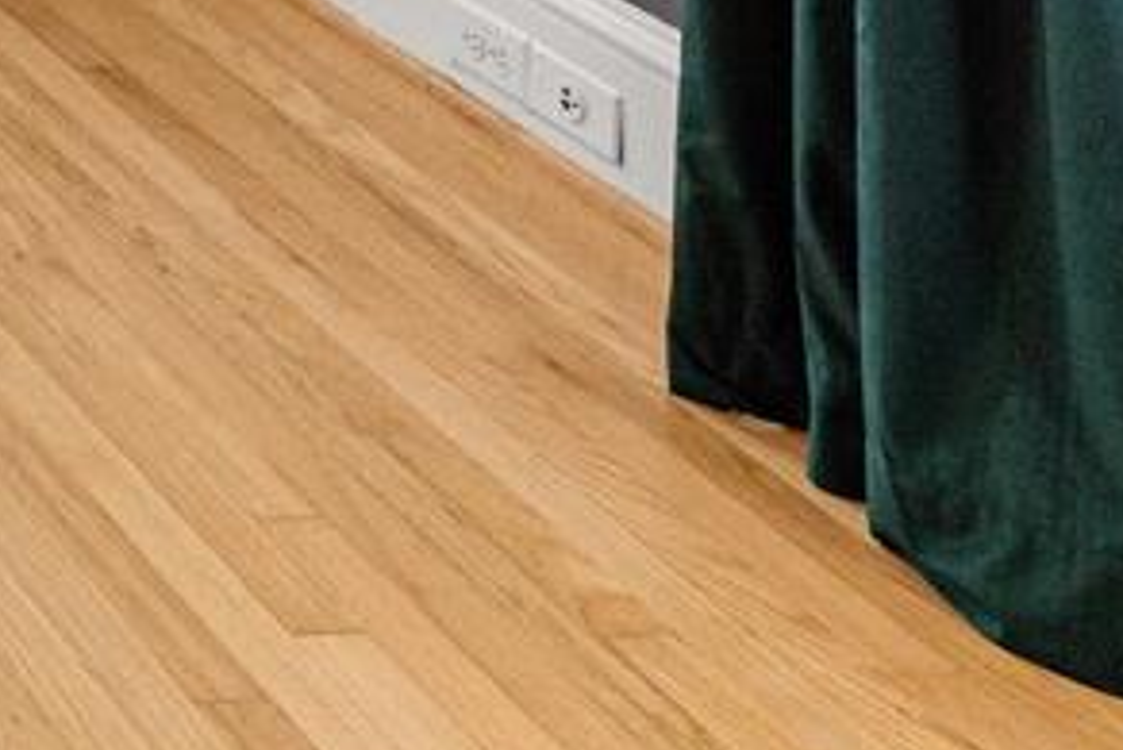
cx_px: -1138
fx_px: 2417
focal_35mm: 77
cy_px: -1050
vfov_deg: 13.2
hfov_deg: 17.9
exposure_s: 1/30
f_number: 8
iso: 1000
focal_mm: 15.7
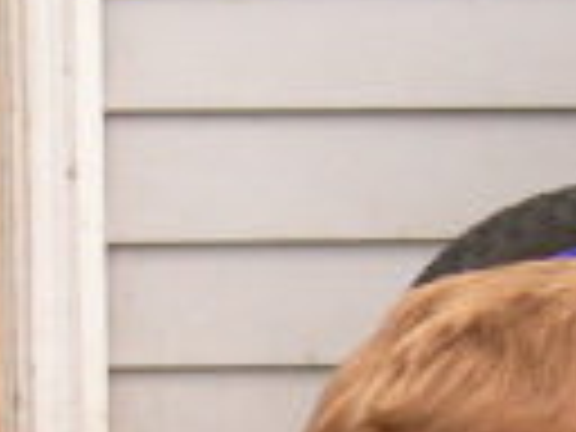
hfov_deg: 8.2
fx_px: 3944
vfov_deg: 6.2
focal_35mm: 237
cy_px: 706
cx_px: -216
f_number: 2.8
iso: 50
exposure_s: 1/216
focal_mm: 7.8
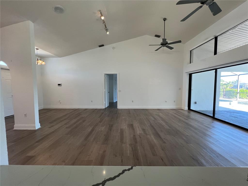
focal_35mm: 13
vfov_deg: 89.9
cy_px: 93
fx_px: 93
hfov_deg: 106.2
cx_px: 124
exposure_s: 1/120
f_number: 1.8
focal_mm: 1.57
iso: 160
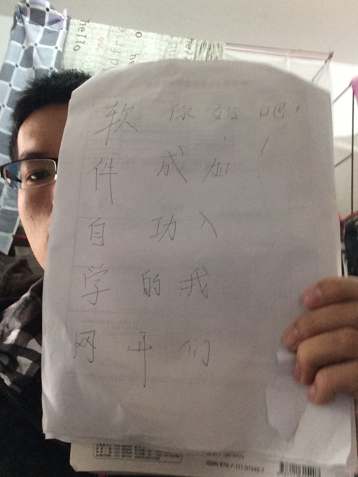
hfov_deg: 45.4
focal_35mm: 31
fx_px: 427
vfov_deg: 58.4
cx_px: 179
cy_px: 238
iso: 250
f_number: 2.4
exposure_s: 1/33
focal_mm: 2.15
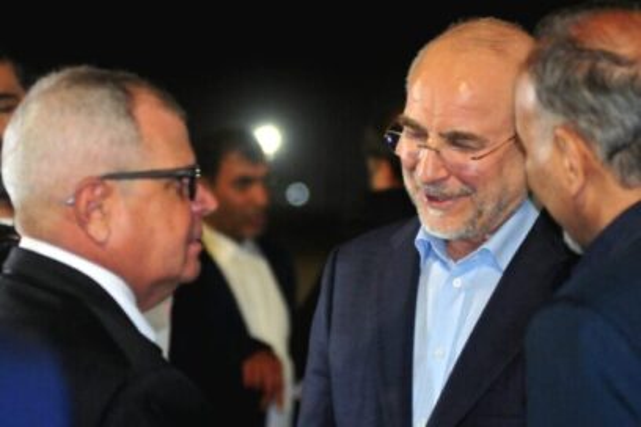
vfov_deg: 11.4
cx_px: 320
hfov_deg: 17.1
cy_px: 214
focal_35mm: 120
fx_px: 2136
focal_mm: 80
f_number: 2.8
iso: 2000
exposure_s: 1/100
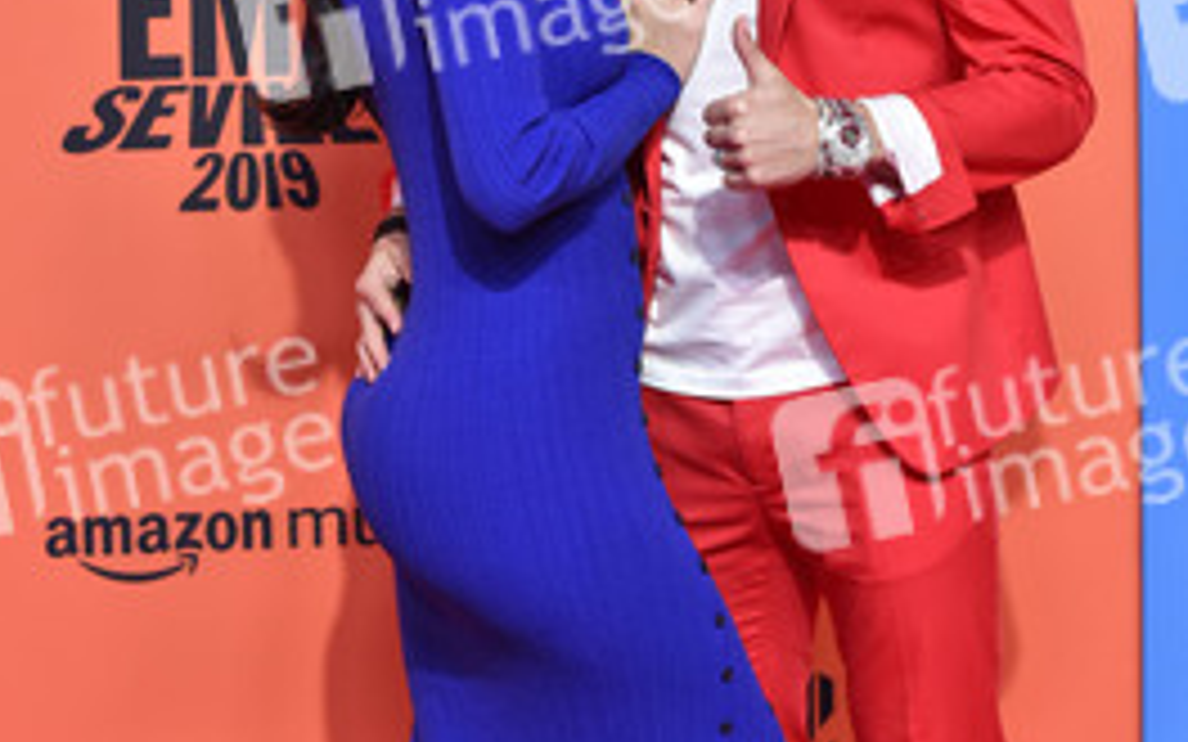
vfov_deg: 4.2
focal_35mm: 309
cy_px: 220
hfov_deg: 6.8
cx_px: 594
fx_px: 10004
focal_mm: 200
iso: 2500
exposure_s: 1/320
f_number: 3.5
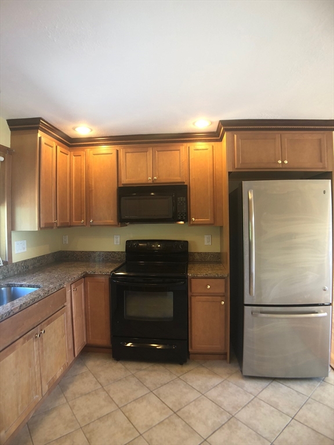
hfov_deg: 49.7
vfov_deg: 63.4
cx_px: 167
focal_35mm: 28
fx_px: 360
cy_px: 222
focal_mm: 3.99
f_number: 1.8
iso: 40
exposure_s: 1/20
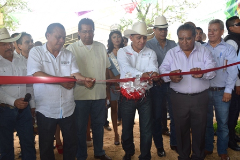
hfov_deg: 51.3
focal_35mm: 38
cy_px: 80
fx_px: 250
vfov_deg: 35.5
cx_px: 120
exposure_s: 1/125
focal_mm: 25
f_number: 5.6
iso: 280
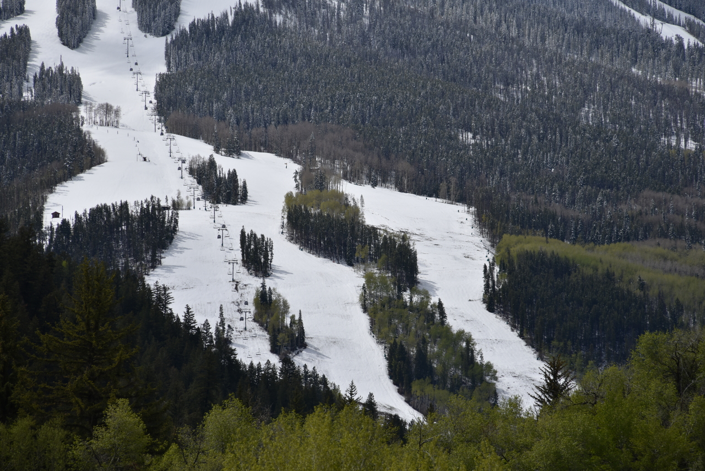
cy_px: 236
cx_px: 352
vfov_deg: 4.6
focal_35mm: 300
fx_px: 5876
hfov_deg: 6.9
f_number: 11
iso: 100
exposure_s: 1/640
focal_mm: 300
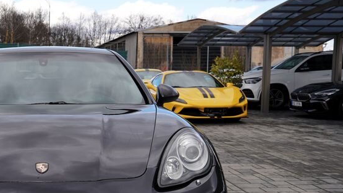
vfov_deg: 20.6
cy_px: 138
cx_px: 46
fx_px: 527
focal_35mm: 58
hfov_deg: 34.4
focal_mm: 30
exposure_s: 1/200
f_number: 6.3
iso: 100
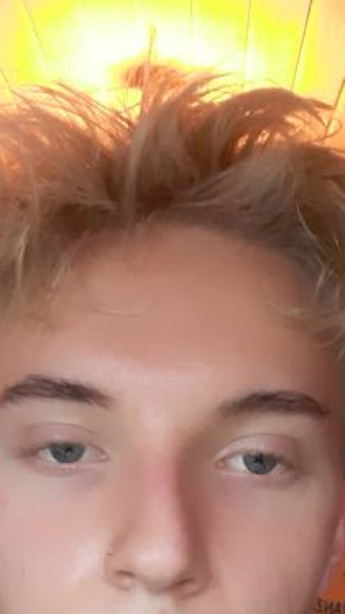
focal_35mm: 56
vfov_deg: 36.3
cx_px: 164
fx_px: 912
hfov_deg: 21.4
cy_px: 468
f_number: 2
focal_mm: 2.66
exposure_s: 1/14
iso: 400
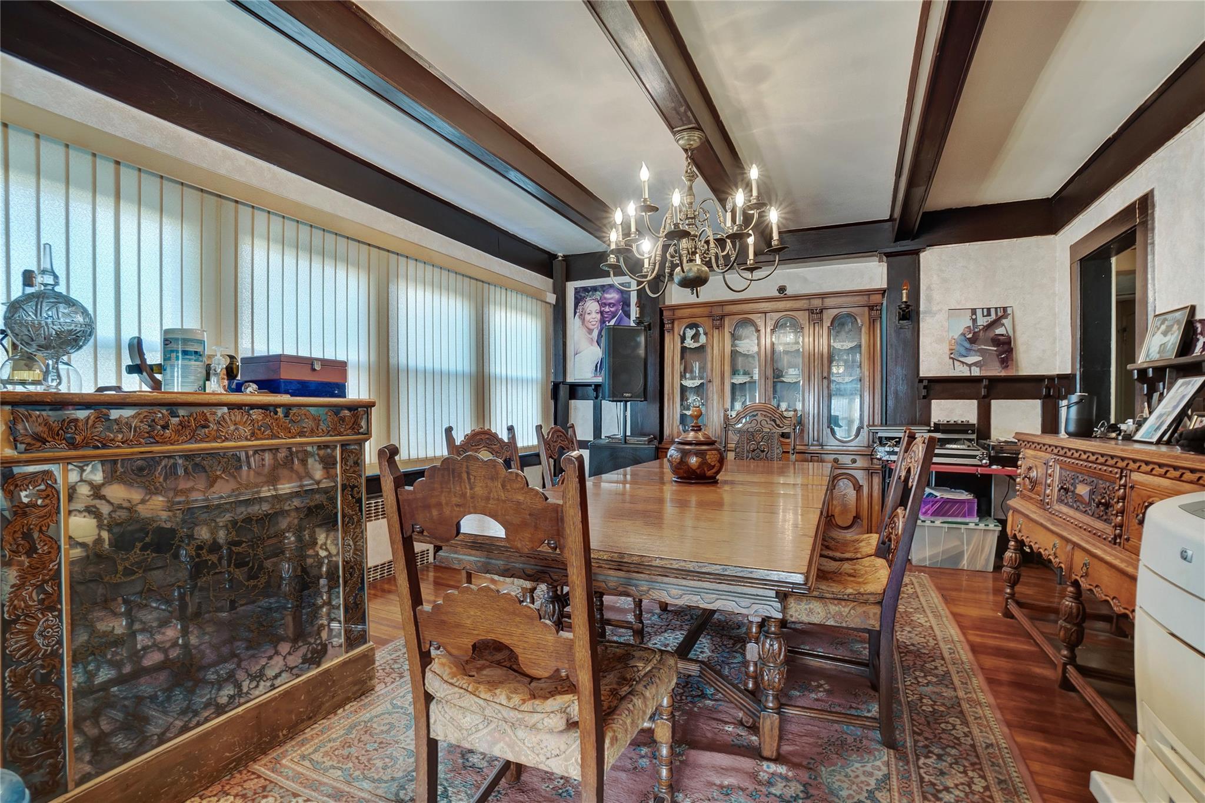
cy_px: 402
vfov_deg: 77.3
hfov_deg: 100.4
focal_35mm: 15
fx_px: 502
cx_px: 602
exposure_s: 1/6
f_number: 9
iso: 800
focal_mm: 10
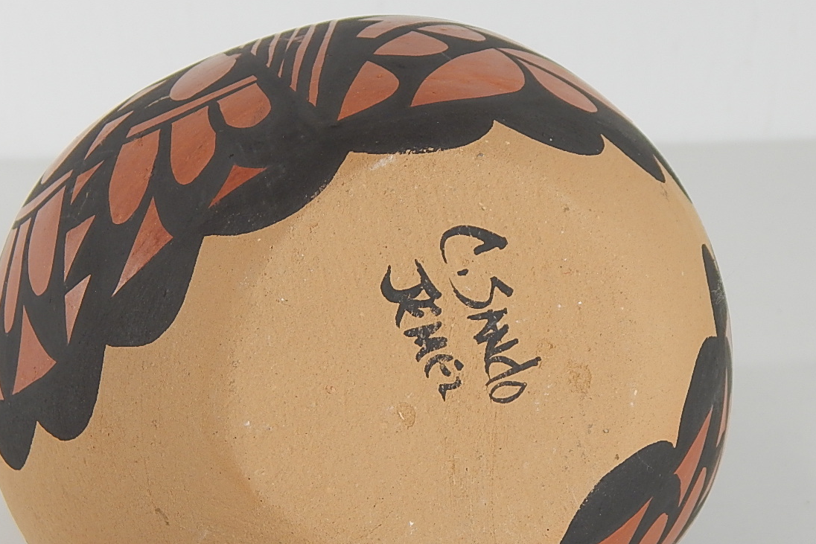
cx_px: 442
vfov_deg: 16.6
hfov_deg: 24.8
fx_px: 1859
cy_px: 336
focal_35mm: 82
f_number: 3.8
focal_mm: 9.7
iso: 125
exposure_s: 1/40
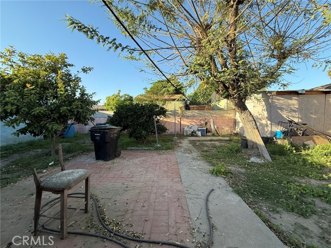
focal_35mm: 14
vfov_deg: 85.7
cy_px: 124
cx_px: 166
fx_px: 134
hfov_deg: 102.1
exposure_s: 1/398
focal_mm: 2.22
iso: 50
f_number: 2.2
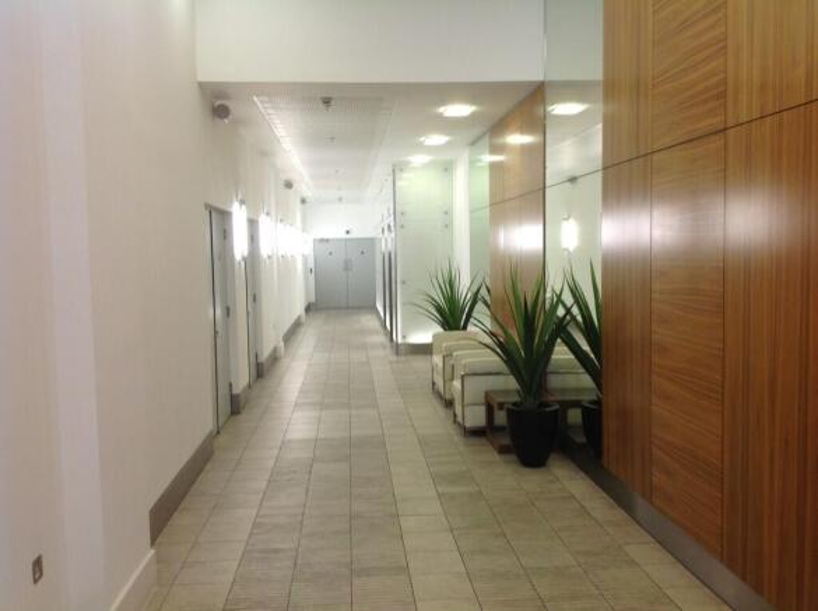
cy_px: 306
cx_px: 409
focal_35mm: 35
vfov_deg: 40.6
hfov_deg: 52.7
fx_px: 826
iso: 64
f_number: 2.4
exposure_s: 1/24
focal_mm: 4.28
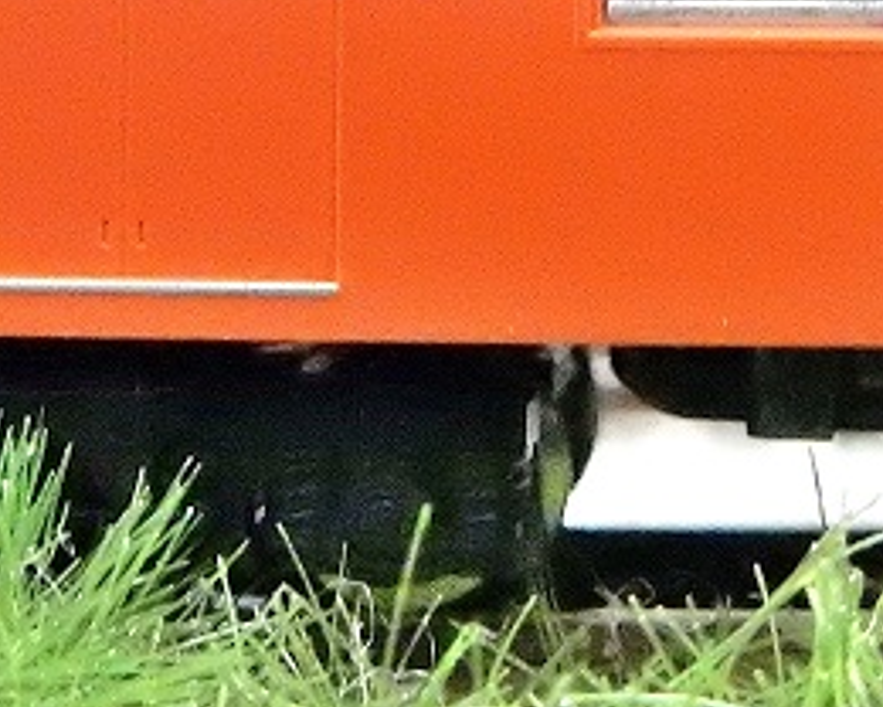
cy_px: -139
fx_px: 2953
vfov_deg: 13.3
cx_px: 900
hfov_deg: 16.6
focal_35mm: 113
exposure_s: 1/30
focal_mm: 7.6
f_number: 4.2
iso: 3200
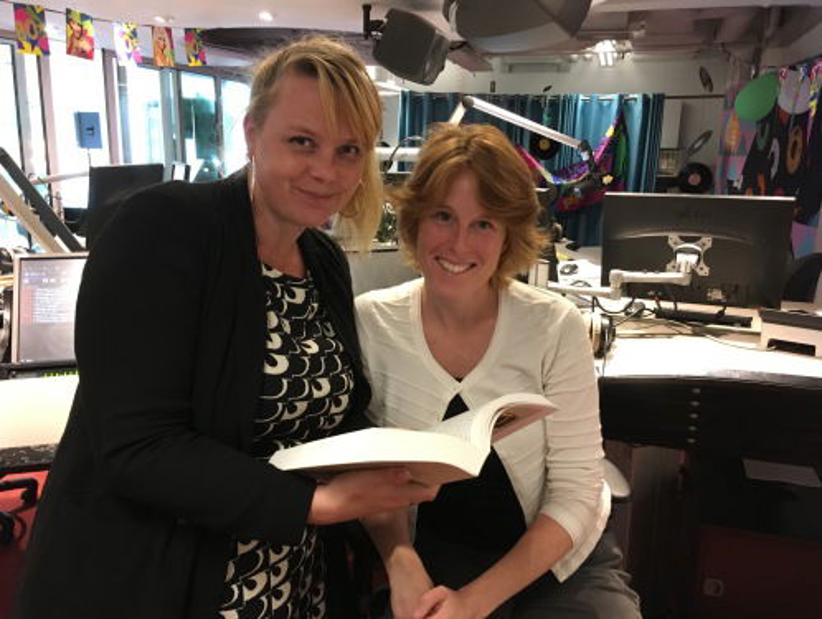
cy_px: 310
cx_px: 411
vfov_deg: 48.3
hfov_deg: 61.6
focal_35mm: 29
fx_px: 690
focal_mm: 4.15
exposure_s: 1/17
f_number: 2.2
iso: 400
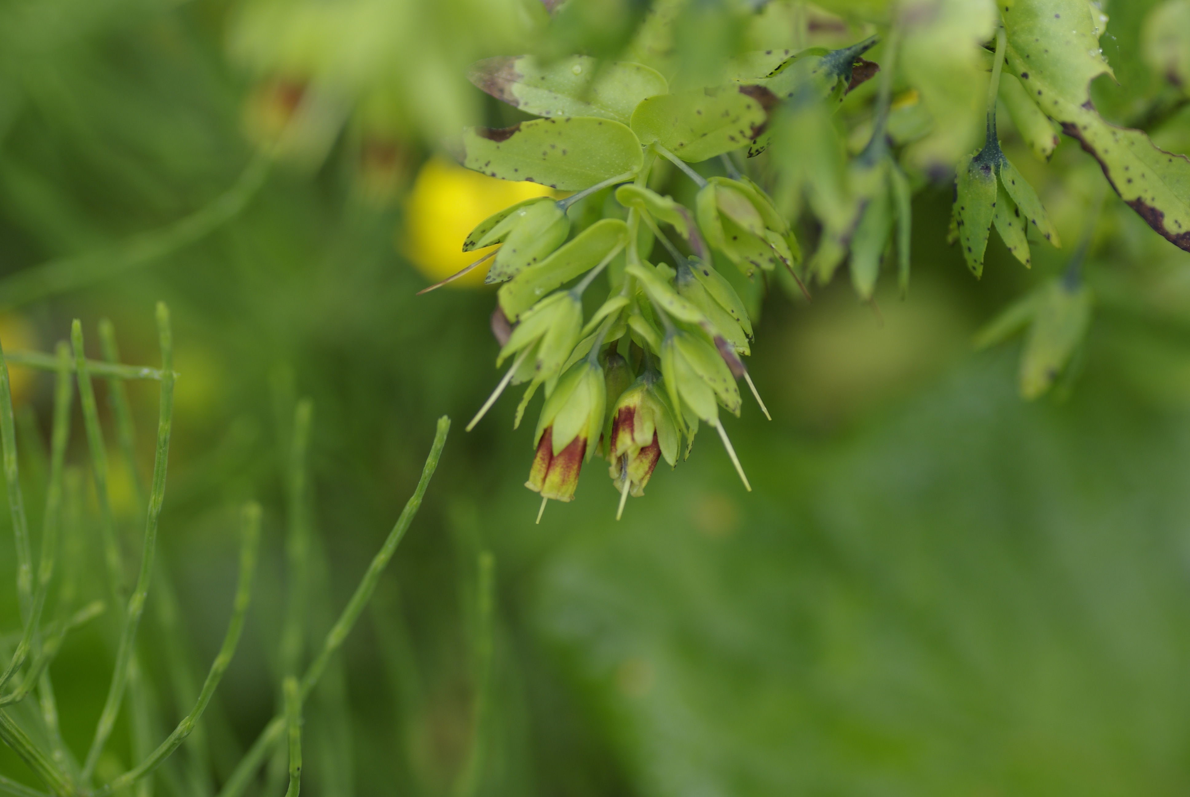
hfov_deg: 15.2
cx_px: 595
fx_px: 4468
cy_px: 398
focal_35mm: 135
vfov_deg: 10.2
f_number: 3.5
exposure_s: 1/200
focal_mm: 90
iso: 100
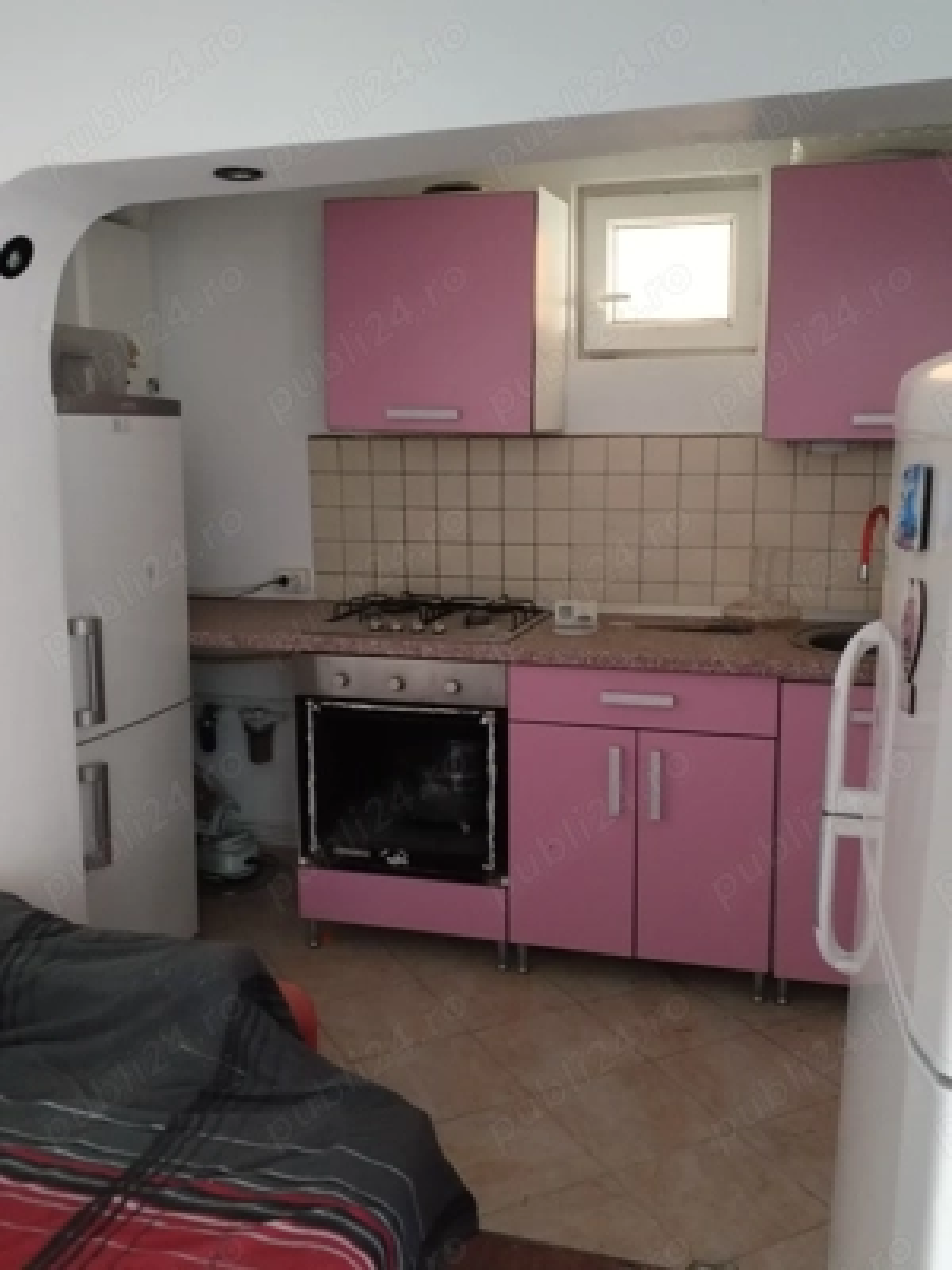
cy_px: 635
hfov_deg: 42.9
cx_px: 476
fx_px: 1210
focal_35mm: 33
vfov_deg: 55.4
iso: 1927
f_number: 1.8
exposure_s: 1/16.7
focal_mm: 4.75
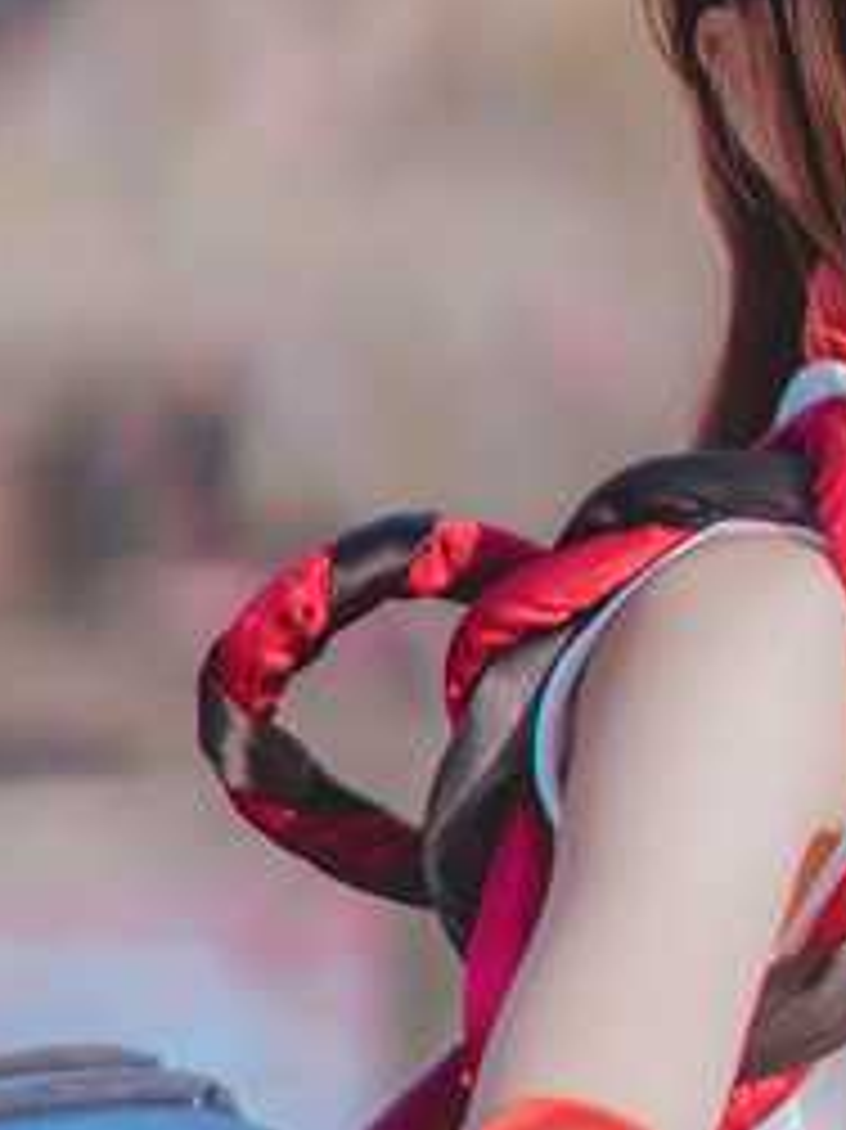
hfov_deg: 2.5
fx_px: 19112
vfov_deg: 3.4
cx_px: 2174
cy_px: 214
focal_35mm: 586
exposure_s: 1/3200
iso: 160
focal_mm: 85
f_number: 1.4
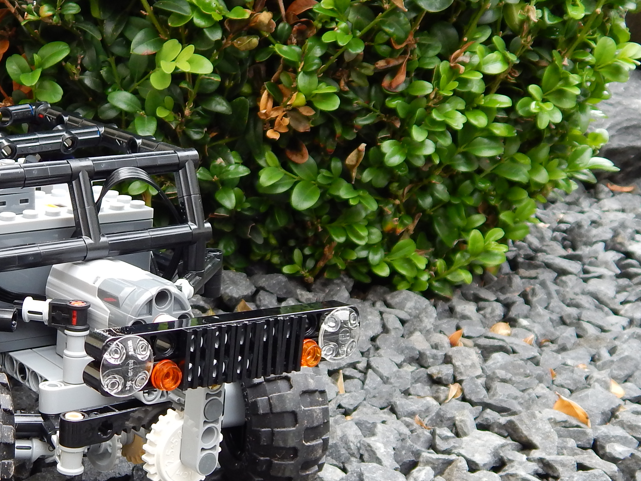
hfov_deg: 28.4
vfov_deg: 21.9
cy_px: 284
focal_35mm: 67
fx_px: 1241
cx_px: 137
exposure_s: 1/100
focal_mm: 5.6
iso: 125
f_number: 3.2
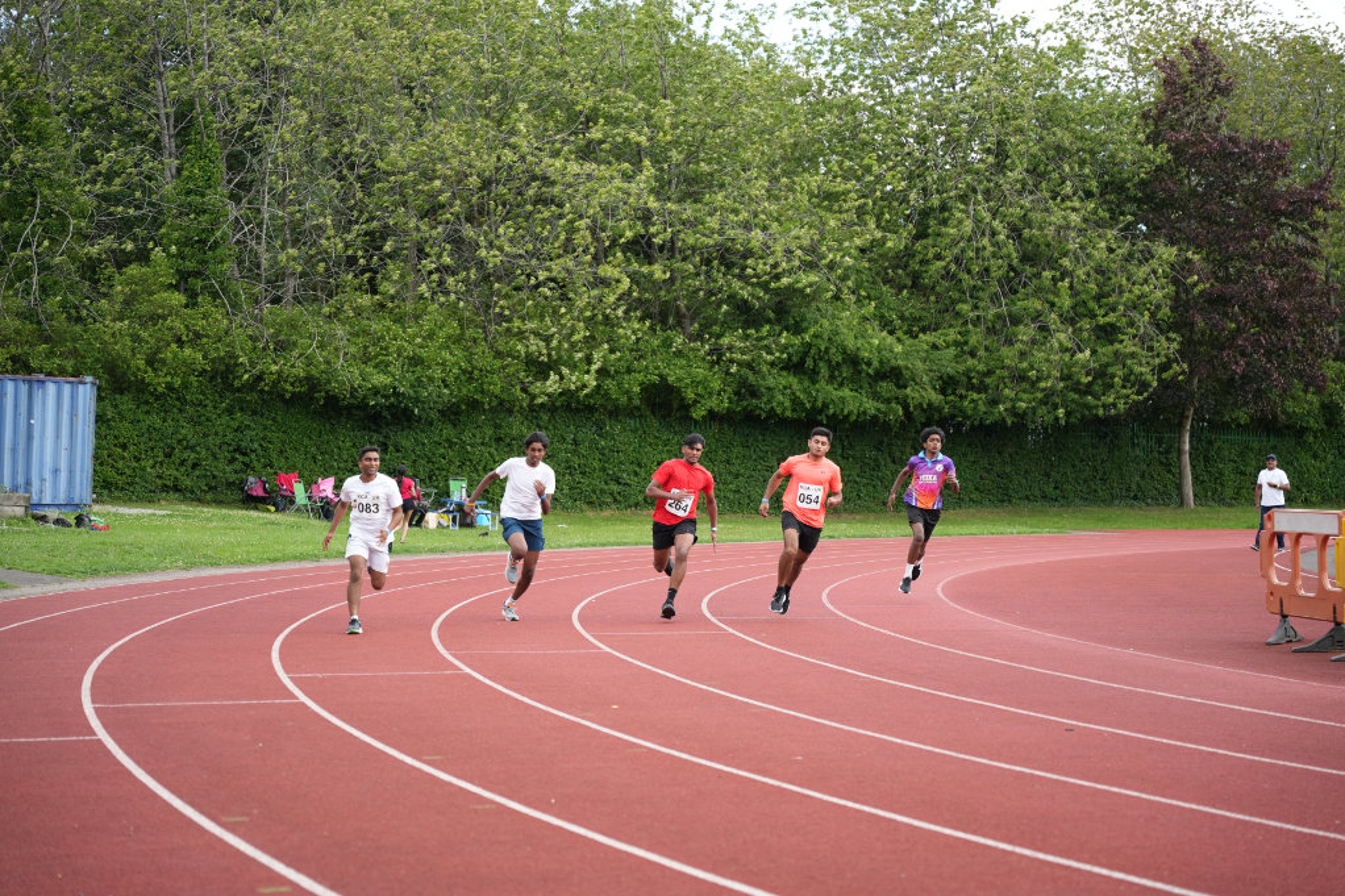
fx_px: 2615
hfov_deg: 28.8
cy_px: 448
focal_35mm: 70
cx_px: 672
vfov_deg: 19.5
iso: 250
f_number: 2.8
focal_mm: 70
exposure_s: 1/800
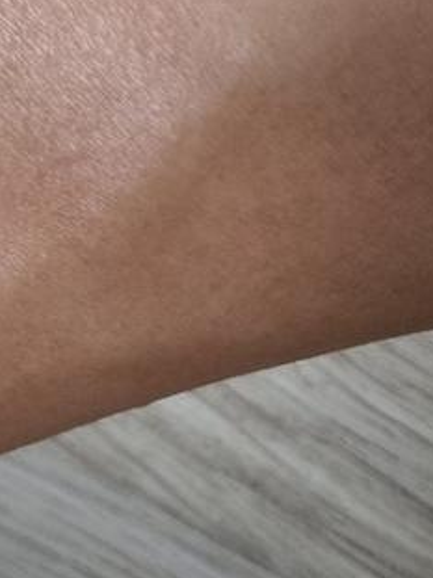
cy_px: -309
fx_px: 1786
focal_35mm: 107
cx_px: 474
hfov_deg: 13.6
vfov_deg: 16.6
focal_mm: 5.4
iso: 200
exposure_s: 1/40
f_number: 1.8
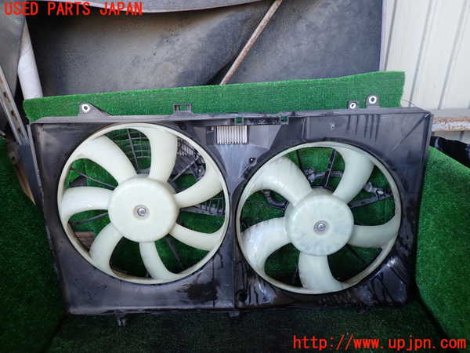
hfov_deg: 69.4
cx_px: 235
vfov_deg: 54.9
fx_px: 339
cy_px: 176
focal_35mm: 25
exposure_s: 1/60
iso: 125
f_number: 2
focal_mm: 4.5
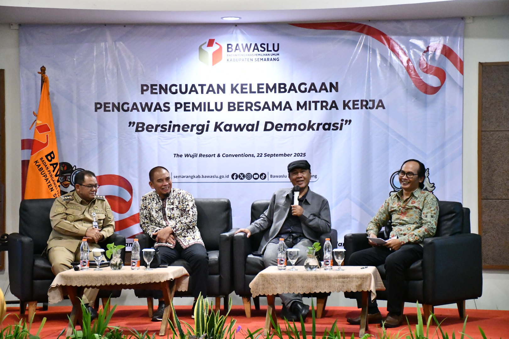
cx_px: 254
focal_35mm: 90
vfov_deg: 15.2
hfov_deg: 22.6
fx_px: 1272
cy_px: 170
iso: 10000
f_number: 5
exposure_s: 1/80
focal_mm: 60
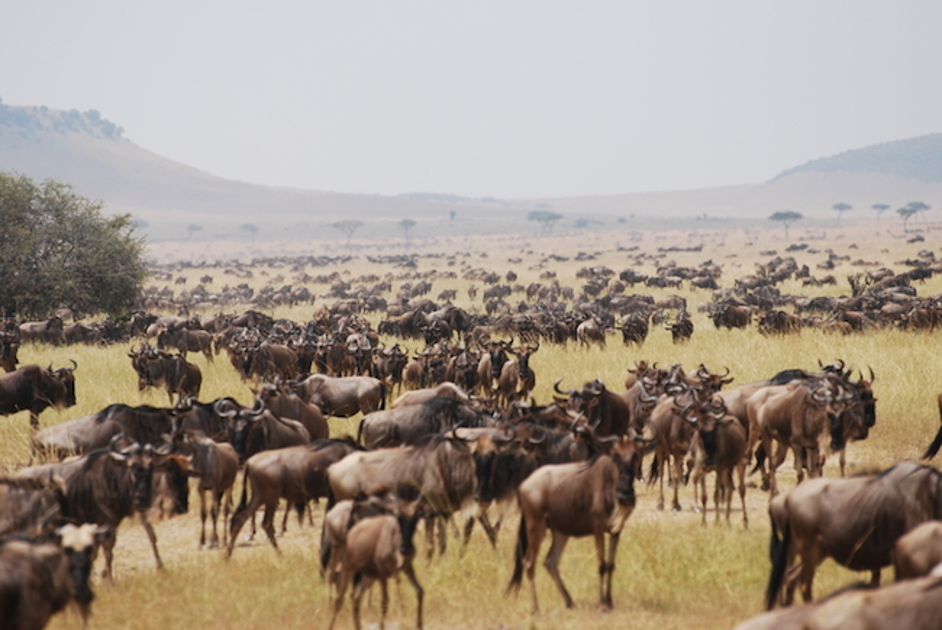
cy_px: 315
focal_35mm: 360
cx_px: 471
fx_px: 9430
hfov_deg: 5.7
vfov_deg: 3.8
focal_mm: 240
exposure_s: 1/800
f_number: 5.6
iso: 200
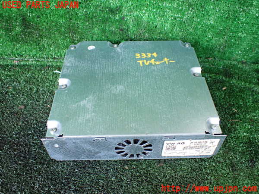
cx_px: 130
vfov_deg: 46.8
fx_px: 224
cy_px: 97
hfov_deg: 60.0
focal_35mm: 30
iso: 400
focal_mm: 5.4
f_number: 2.3
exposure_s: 1/125
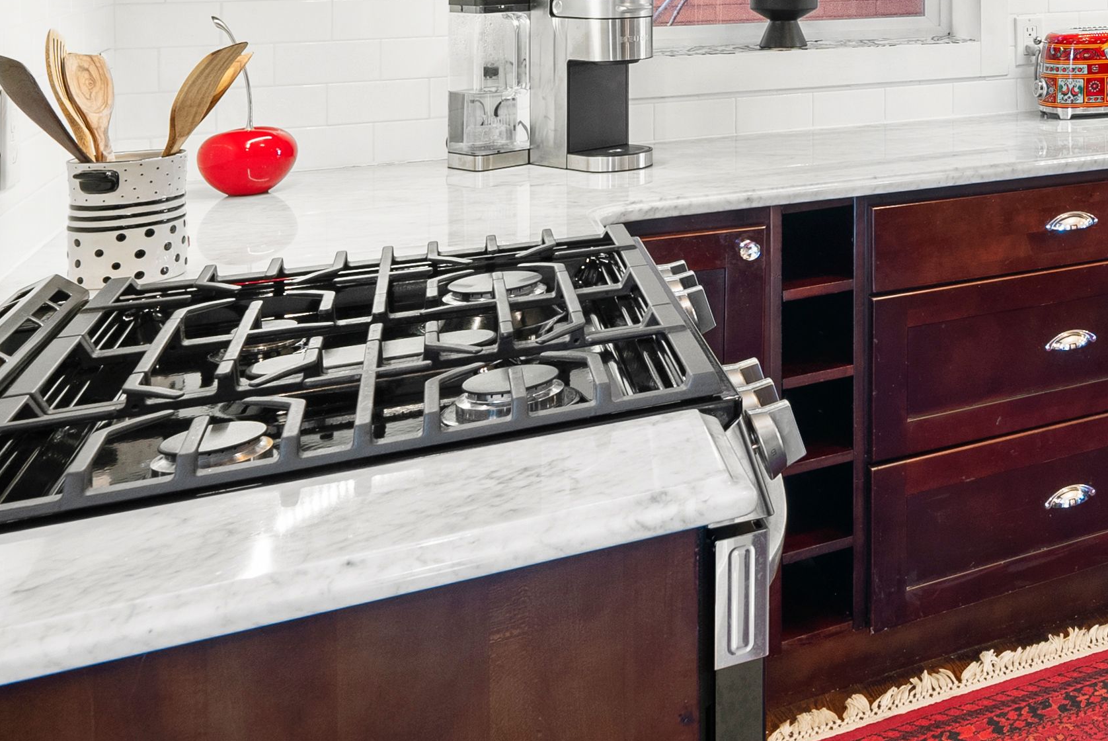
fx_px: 1324
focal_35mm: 43
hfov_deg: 35.9
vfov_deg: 28.2
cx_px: 1315
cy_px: -88
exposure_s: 1/4
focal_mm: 17
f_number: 8
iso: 640
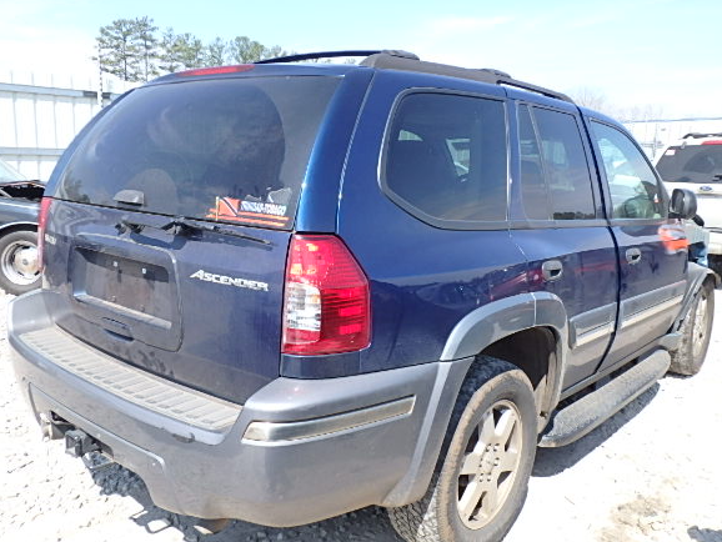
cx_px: 355
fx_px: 647
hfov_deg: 58.3
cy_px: 273
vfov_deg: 45.5
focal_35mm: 31
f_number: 4.4
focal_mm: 5
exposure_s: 1/320
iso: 125
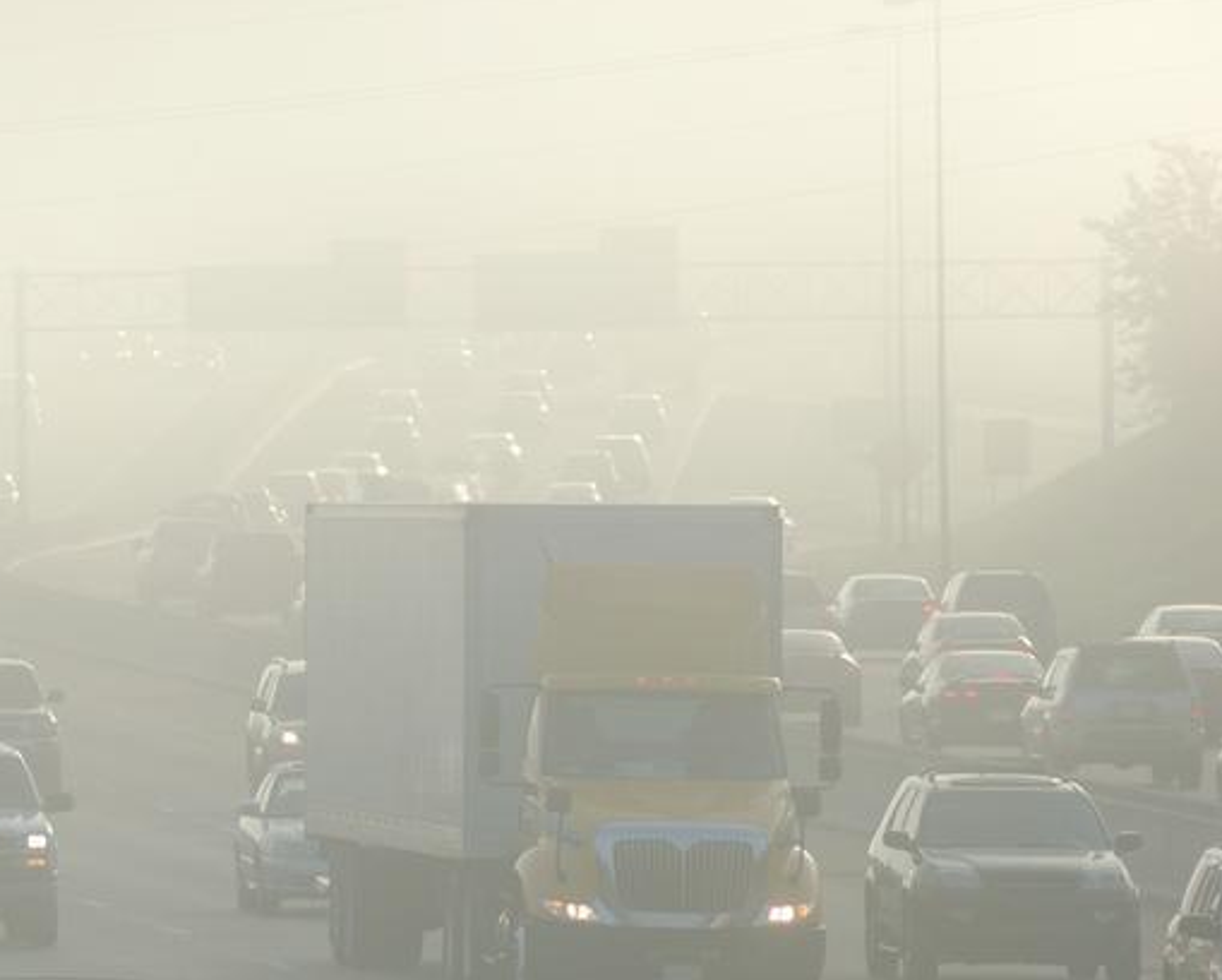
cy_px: 496
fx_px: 22042
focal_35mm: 609
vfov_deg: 2.5
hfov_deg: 3.2
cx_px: 345
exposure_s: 1/400
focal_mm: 300
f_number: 8
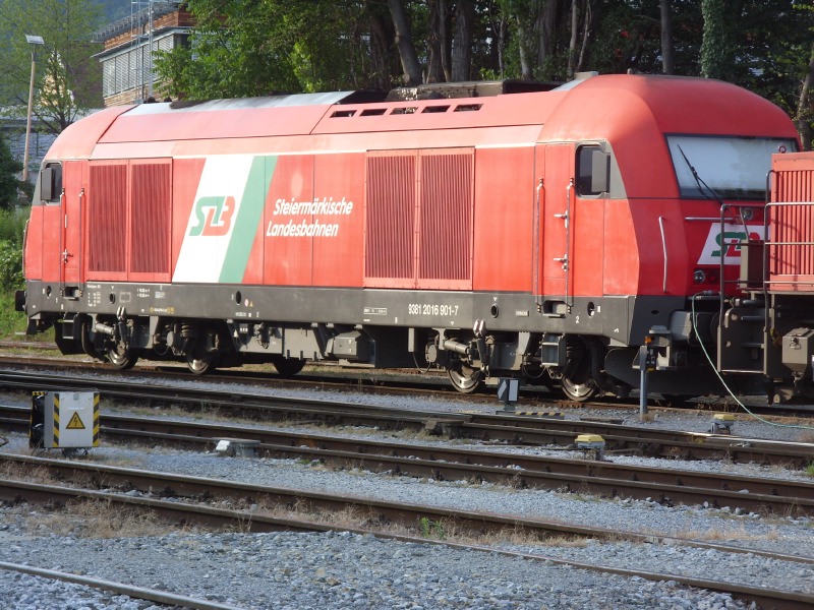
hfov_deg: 12.2
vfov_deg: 9.2
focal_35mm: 162
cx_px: 407
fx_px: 3809
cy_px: 305
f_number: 4.3
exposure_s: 1/114
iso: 50
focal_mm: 26.9
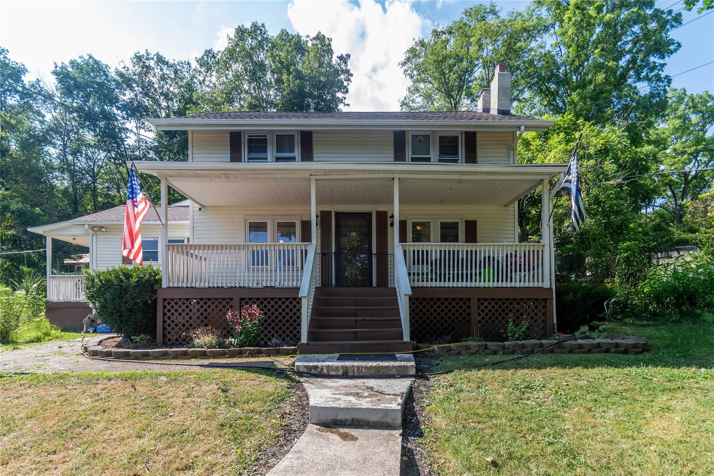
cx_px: 357
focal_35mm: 15
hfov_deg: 100.4
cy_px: 238
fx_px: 297
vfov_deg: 77.3
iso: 100
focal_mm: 10
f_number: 6.3
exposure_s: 1/160
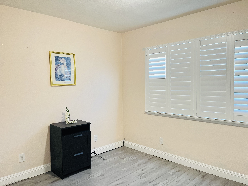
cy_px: 93
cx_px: 124
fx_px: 186
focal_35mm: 26
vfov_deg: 53.1
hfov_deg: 67.3
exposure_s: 1/60
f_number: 1.6
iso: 400
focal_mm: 5.1
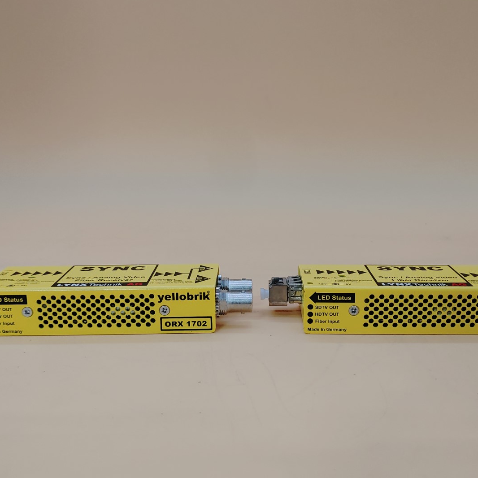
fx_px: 578
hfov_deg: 44.8
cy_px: 239
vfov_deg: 44.9
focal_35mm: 37
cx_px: 268
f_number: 1.8
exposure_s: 1/120
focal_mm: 4.36
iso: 50
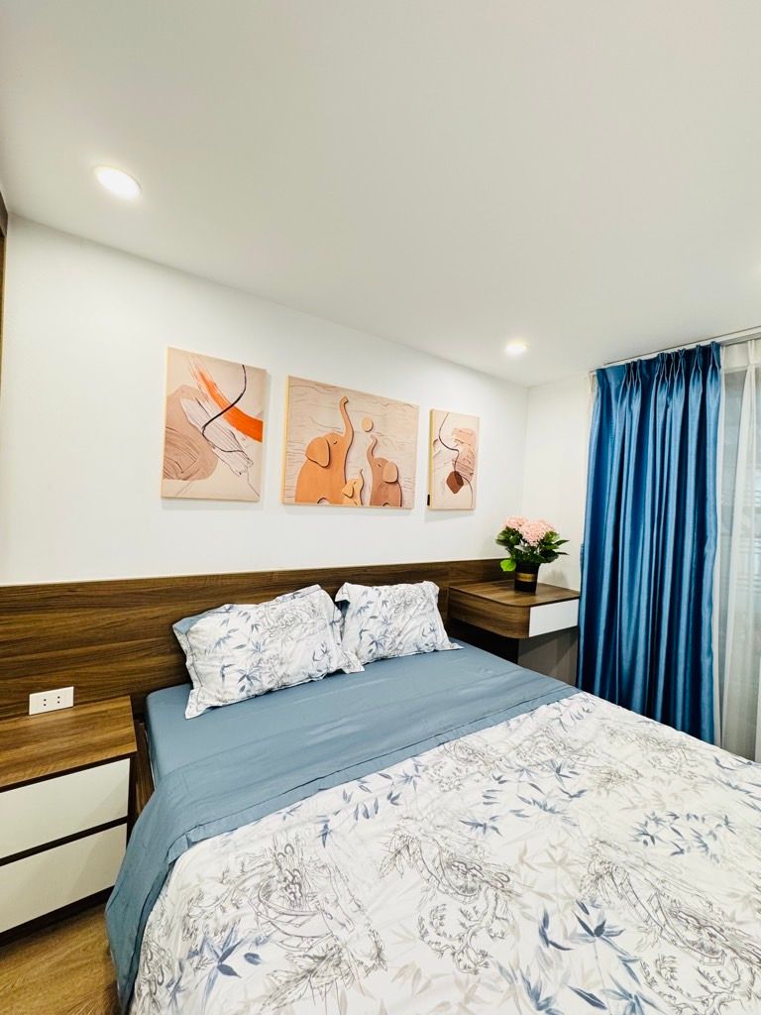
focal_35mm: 14
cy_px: 508
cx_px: 380
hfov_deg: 85.7
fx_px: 410
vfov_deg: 102.1
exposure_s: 1/50
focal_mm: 2.22
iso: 160
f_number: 2.2
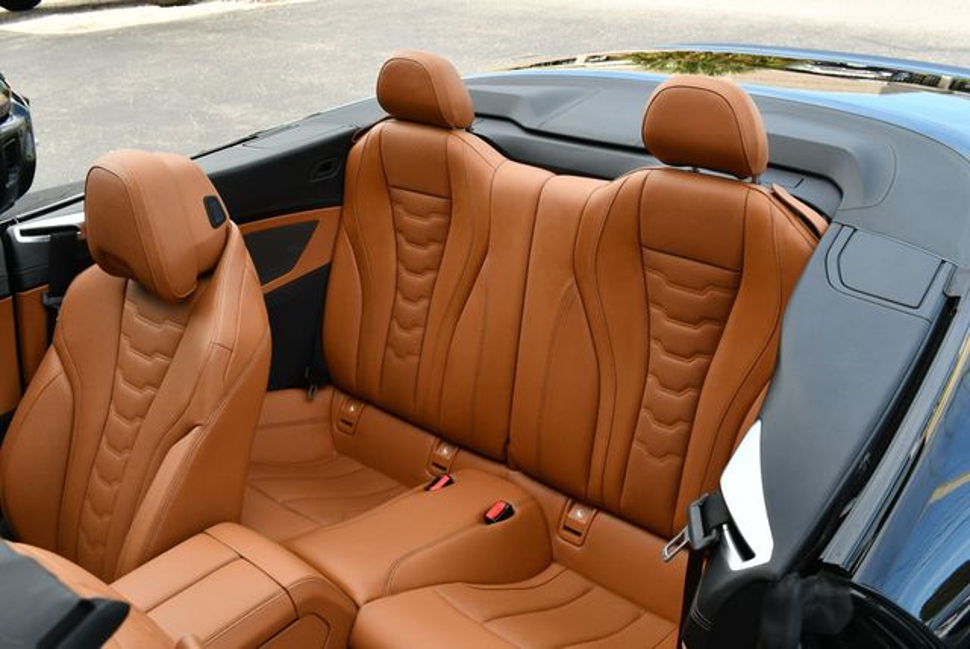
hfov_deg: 53.1
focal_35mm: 36
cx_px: 485
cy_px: 324
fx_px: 971
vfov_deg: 36.9
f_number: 5.6
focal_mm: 18
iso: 200
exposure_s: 1/250
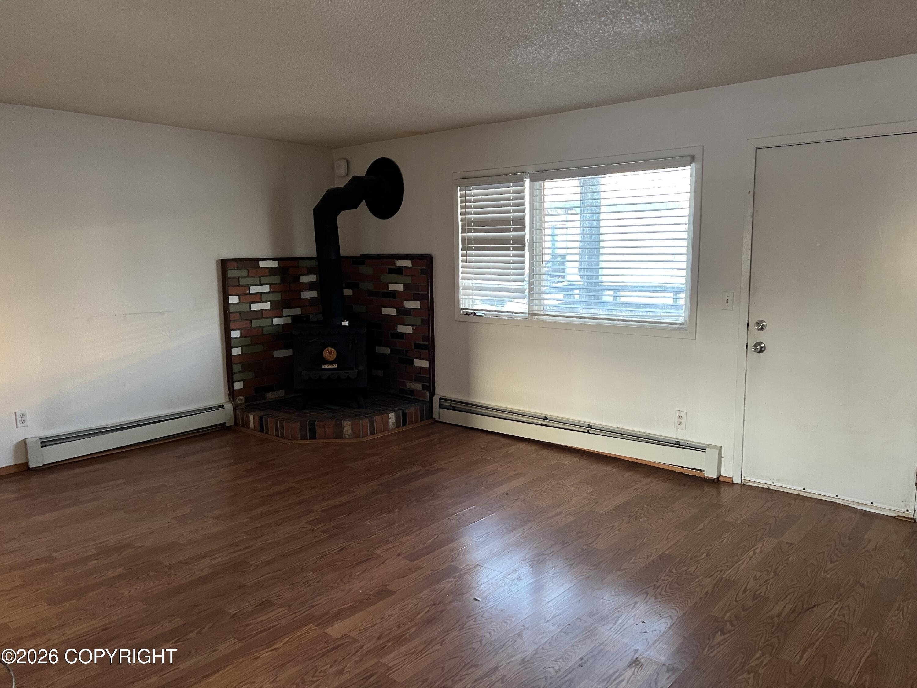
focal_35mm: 26
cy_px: 344
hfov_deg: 67.3
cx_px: 458
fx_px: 689
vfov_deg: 53.1
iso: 200
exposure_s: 1/60
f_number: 1.5
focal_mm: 5.7
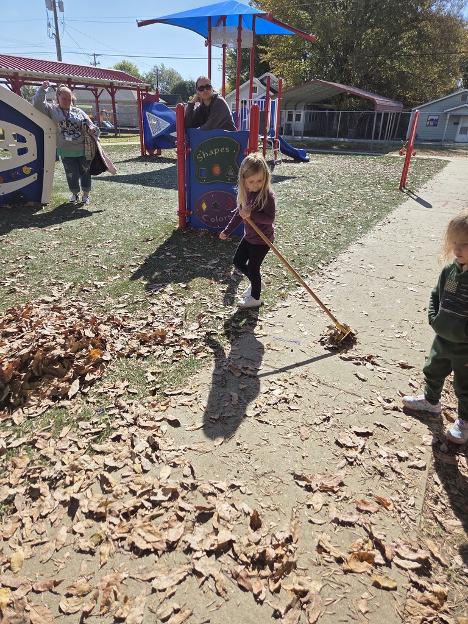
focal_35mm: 23
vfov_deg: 73.9
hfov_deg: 58.9
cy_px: 312
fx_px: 415
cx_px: 234
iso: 80
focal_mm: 5.4
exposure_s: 1/4043
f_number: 1.8
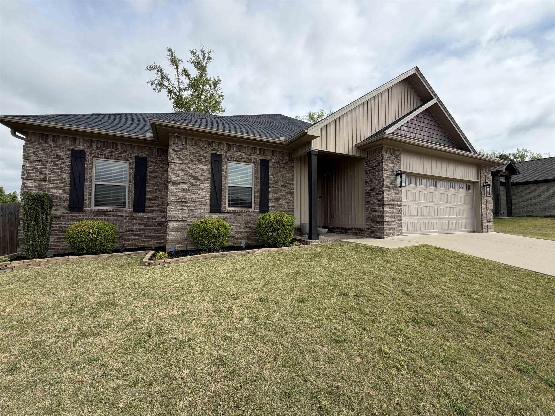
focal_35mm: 14
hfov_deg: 102.1
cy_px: 208
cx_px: 278
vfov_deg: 85.7
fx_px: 224
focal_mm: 2.22
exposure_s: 1/770
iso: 25
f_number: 2.2
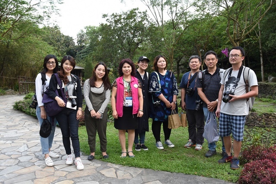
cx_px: 138
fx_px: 238
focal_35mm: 31
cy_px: 92
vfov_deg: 42.3
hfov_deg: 60.3
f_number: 6.3
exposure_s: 1/160
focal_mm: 31
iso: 800
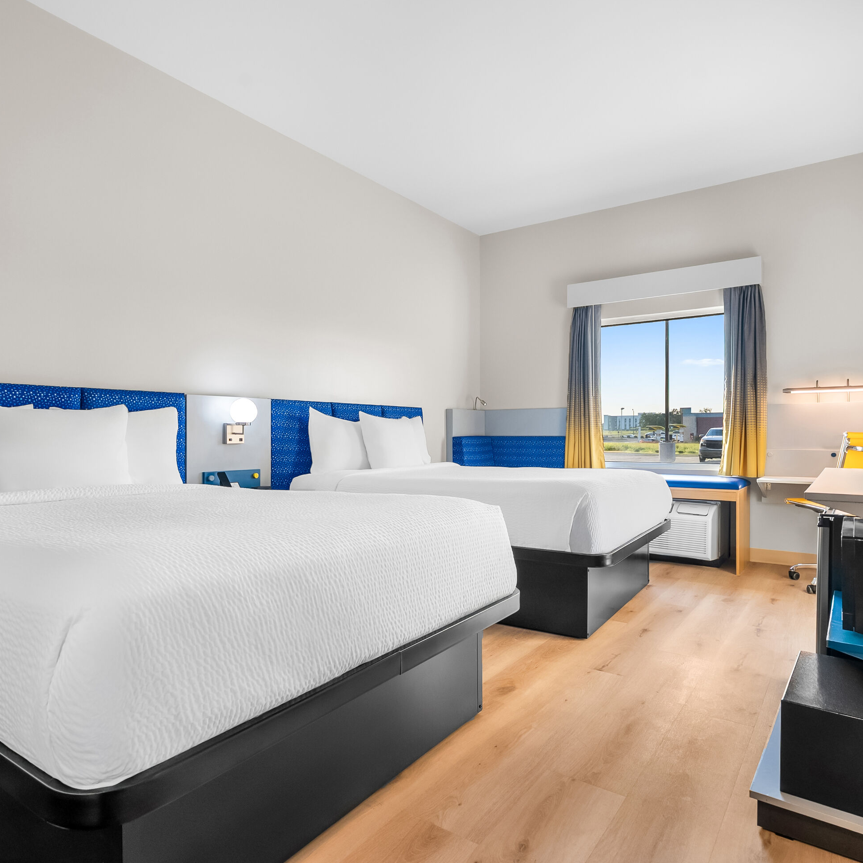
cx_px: 412
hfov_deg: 72.1
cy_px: 435
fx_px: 592
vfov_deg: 72.1
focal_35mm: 21
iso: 400
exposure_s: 1/2
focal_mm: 16
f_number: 9
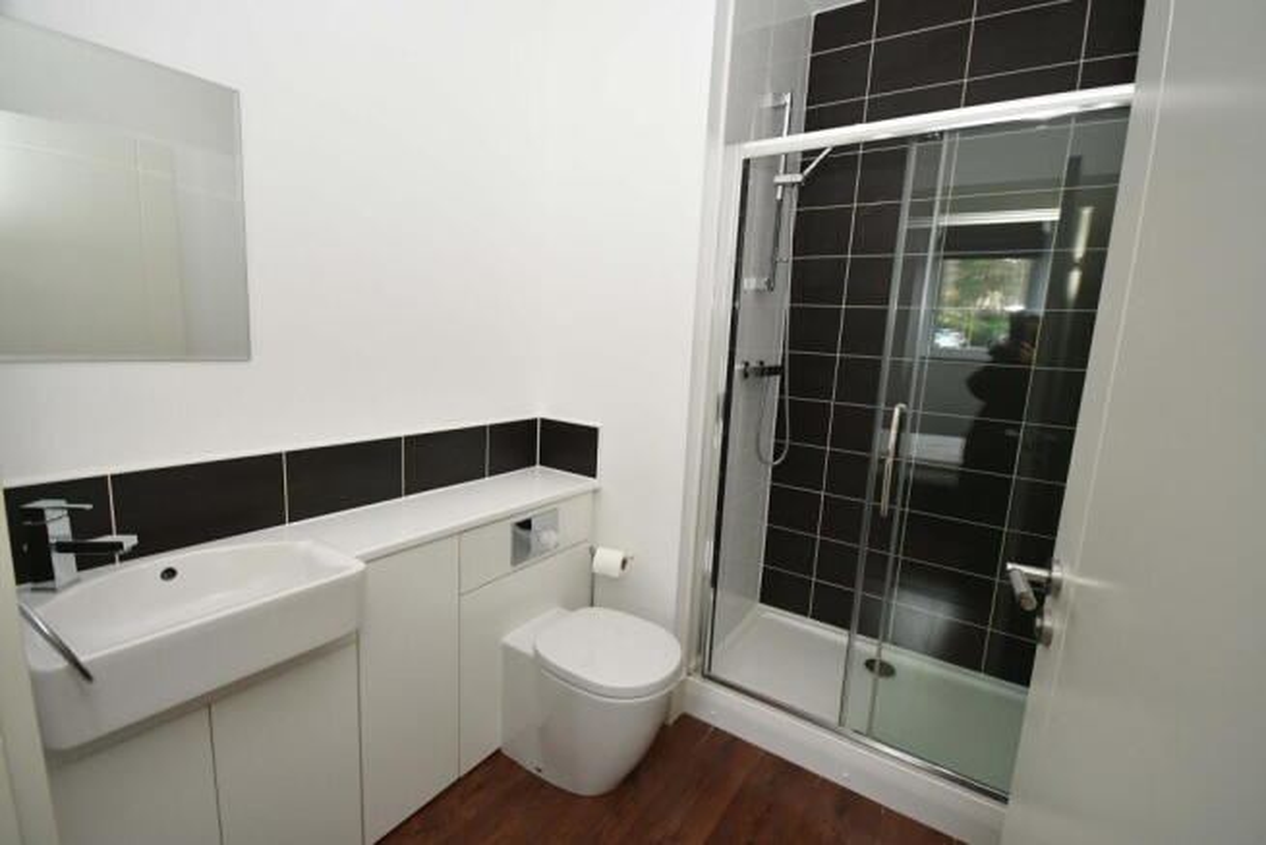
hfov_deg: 100.4
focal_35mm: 15
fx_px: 528
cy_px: 422
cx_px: 633
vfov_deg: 77.4
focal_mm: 10
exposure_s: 1/60
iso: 3200
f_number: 4
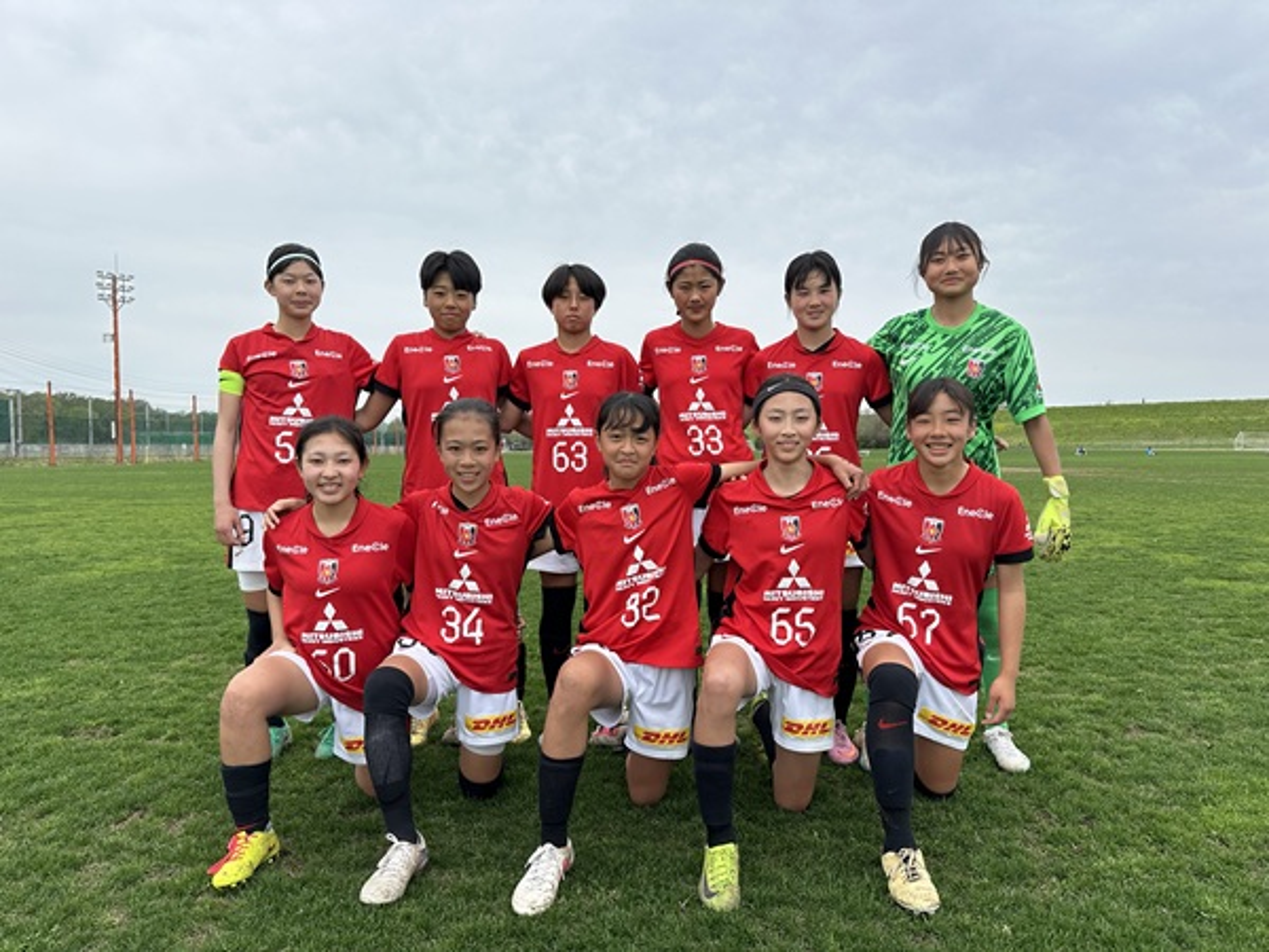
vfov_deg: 56.8
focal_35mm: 24
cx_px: 634
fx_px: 880
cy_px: 476
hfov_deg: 71.6
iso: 80
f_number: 1.78
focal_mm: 6.86
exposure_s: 1/3861
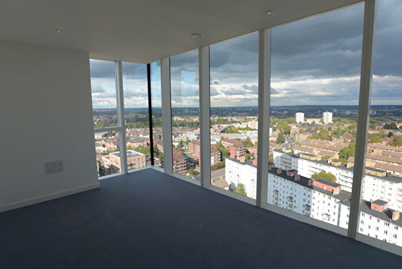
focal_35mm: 18
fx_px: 201
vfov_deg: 67.5
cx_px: 201
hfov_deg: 90.0
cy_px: 134
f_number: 5.6
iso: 100
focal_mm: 18
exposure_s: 1/125
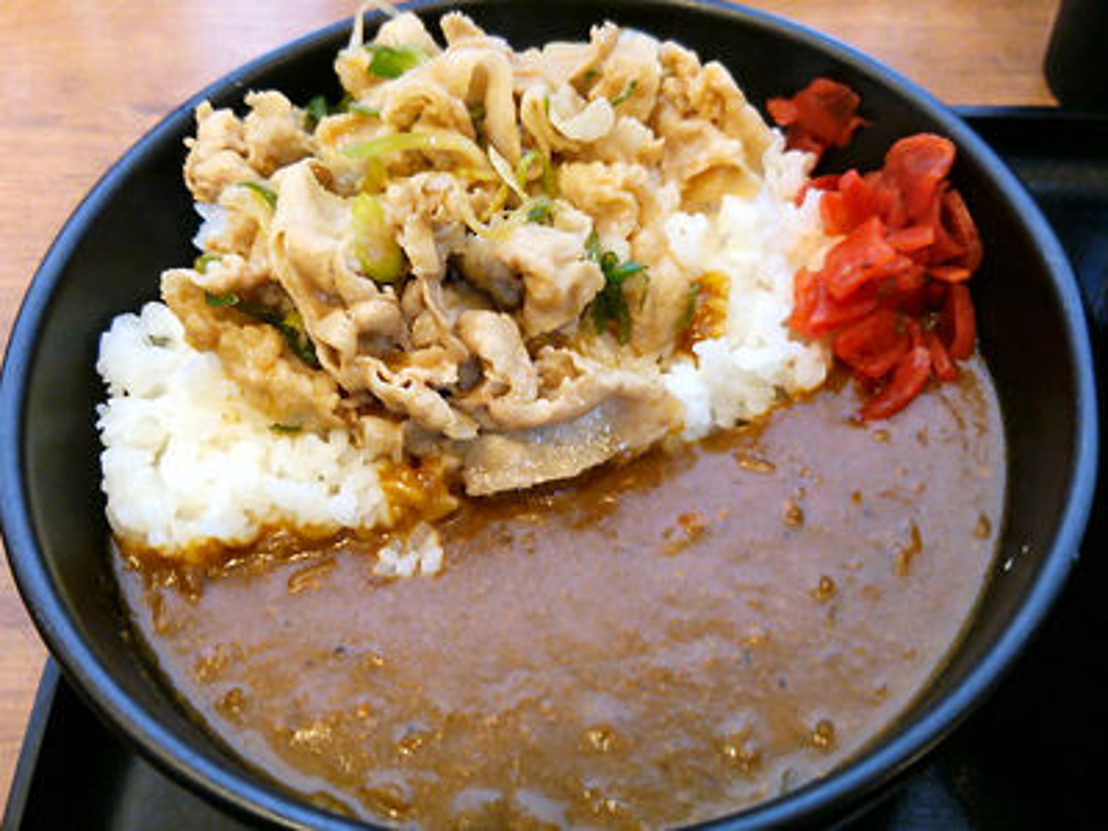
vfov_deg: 46.8
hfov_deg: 60.0
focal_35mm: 30
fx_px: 960
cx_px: 554
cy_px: 416
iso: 125
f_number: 1.94
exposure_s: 1/40
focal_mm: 4.06
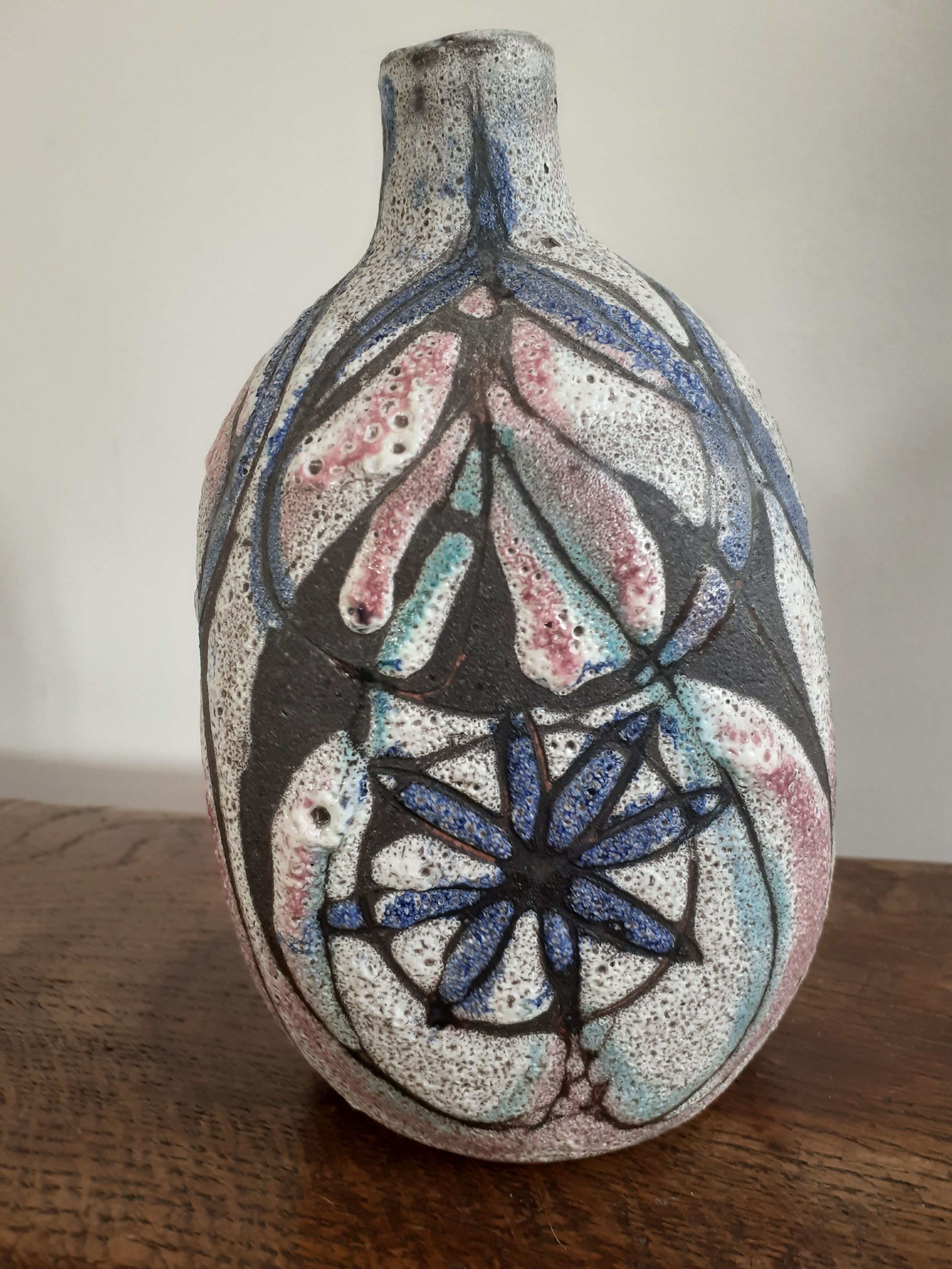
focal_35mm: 27
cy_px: 634
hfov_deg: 51.4
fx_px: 990
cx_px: 476
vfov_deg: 65.3
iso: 100
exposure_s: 1/50
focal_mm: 3.6
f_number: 1.9
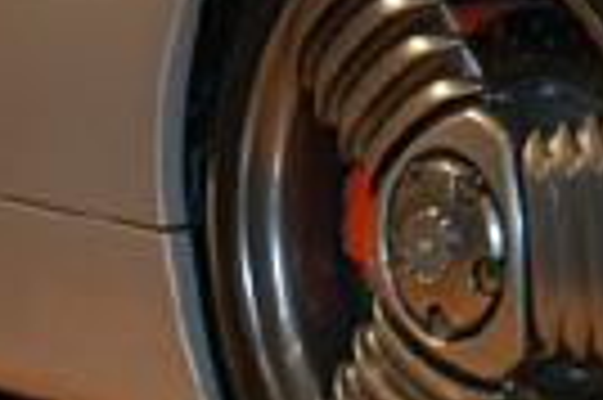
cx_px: 565
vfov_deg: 7.4
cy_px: -166
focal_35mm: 182
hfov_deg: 11.2
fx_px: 3045
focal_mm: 24
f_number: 5
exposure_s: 1/60
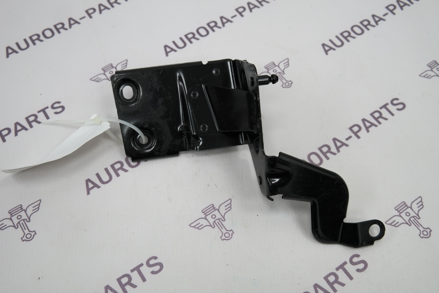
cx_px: 219
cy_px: 143
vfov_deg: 35.9
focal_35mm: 37
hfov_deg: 51.9
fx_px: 451
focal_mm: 24
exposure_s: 1/60
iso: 200
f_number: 4
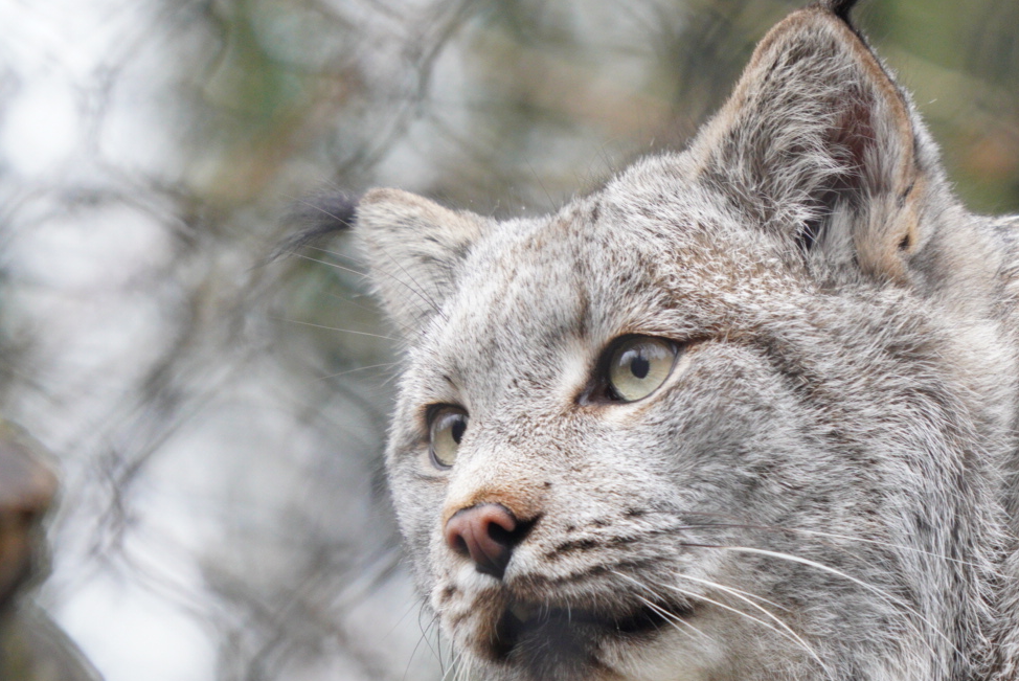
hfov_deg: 1.5
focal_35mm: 1331
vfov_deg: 1.0
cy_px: 514
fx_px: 37697
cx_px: 780
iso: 1250
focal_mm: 535
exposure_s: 1/250
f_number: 6.3
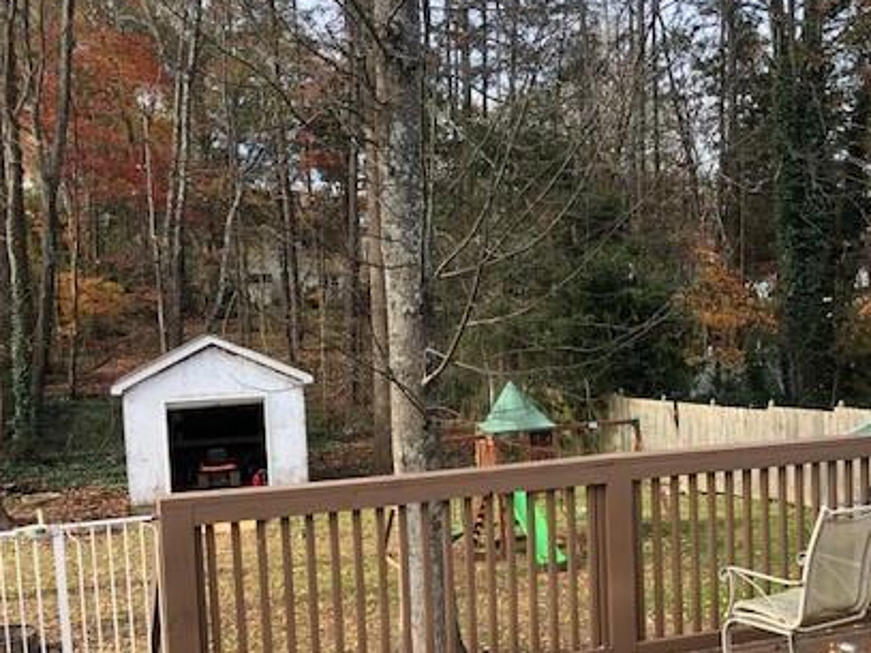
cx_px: 494
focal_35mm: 44
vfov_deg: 32.7
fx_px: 1107
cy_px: 417
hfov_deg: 42.9
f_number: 1.8
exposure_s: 1/279
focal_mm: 3.99
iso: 20
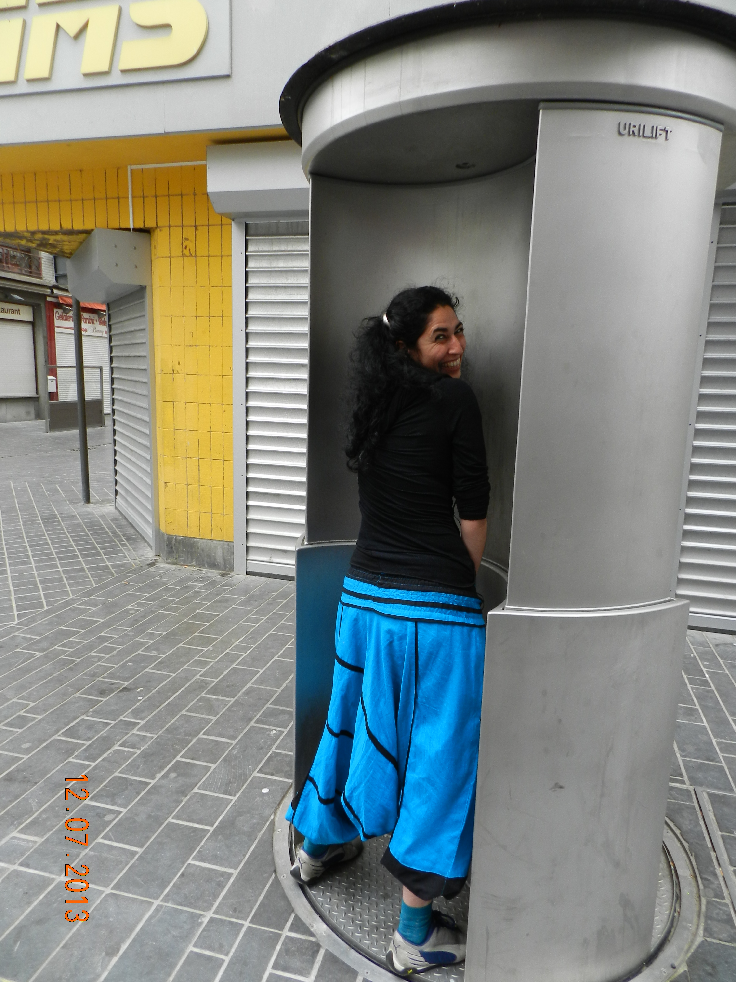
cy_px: 491
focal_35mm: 23
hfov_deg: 58.9
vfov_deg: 73.9
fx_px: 652
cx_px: 368
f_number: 3.4
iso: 160
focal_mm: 4
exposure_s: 1/125
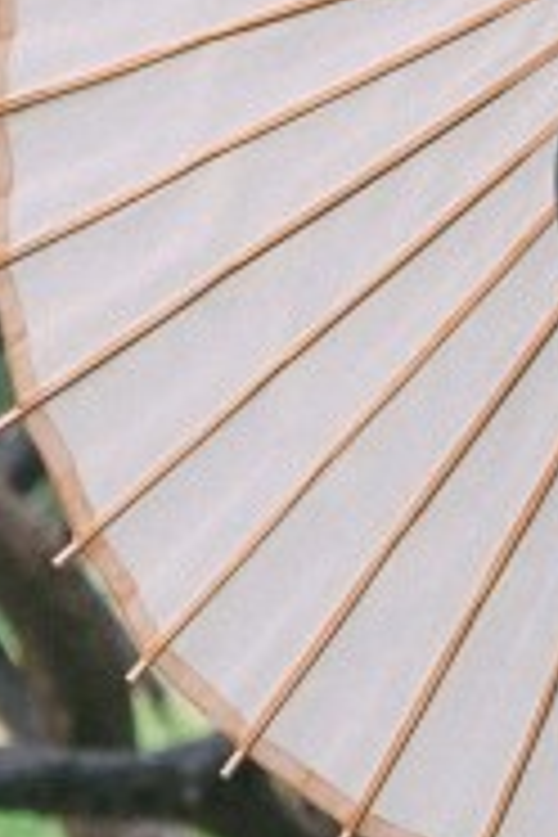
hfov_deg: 4.5
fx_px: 6812
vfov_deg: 7.0
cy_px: 137
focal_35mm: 293
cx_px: 1580
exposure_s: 1/125
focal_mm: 45.5
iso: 640
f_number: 3.6
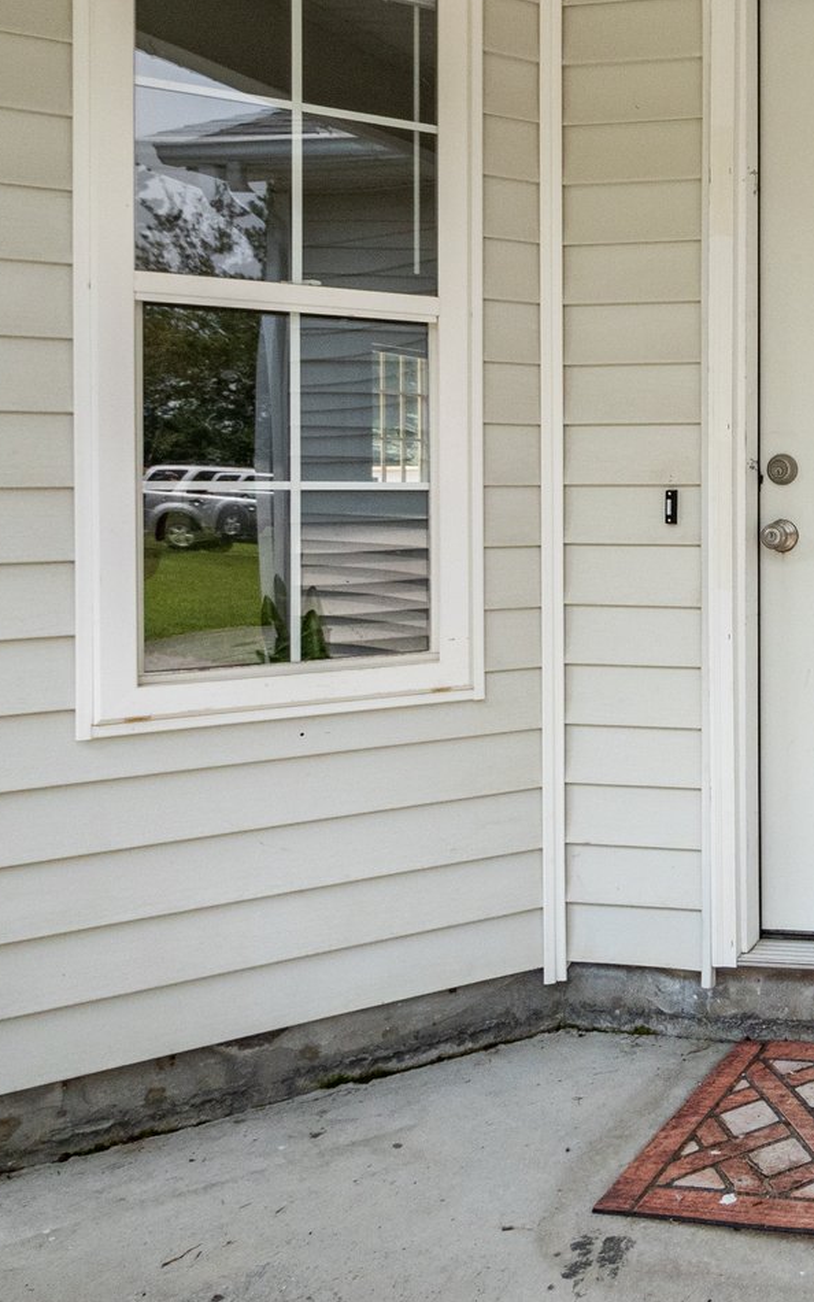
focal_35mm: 32
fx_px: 1135
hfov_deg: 30.9
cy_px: 482
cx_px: 1054
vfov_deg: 58.8
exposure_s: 1/800
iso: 400
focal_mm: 7
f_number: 5.6
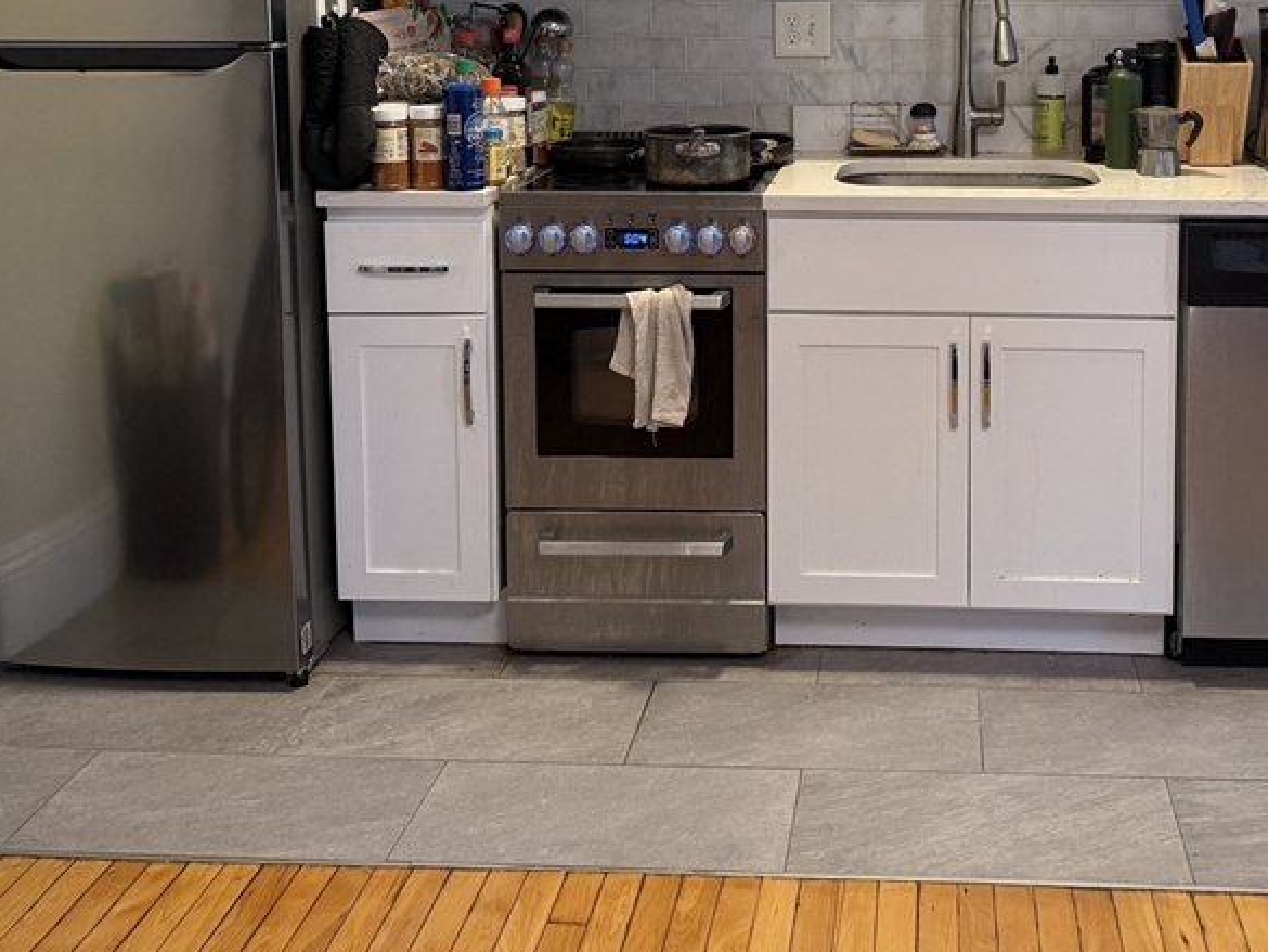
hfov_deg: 44.1
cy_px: 134
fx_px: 1539
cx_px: 852
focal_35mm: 42
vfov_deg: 33.0
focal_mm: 6.76
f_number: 1.78
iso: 200
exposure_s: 1/60
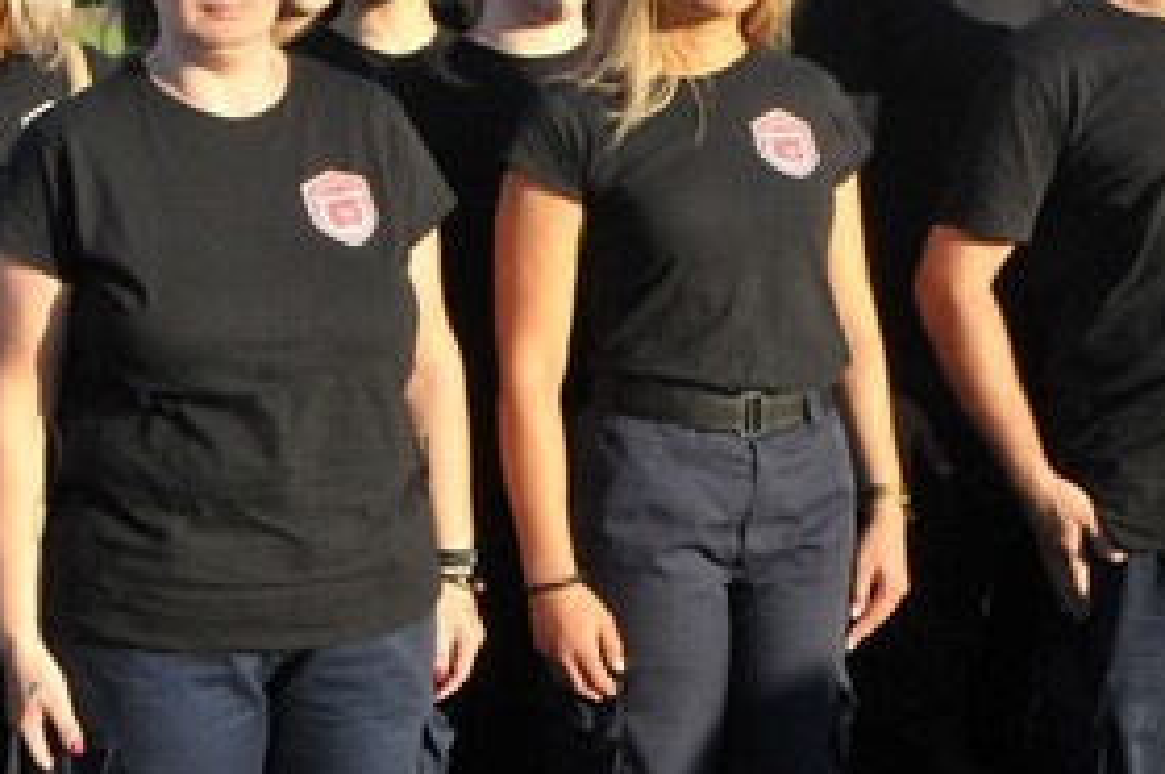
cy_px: 258
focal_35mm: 92
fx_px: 2974
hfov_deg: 22.1
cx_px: 711
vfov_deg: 14.8
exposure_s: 1/500
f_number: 11
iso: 1600
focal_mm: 32
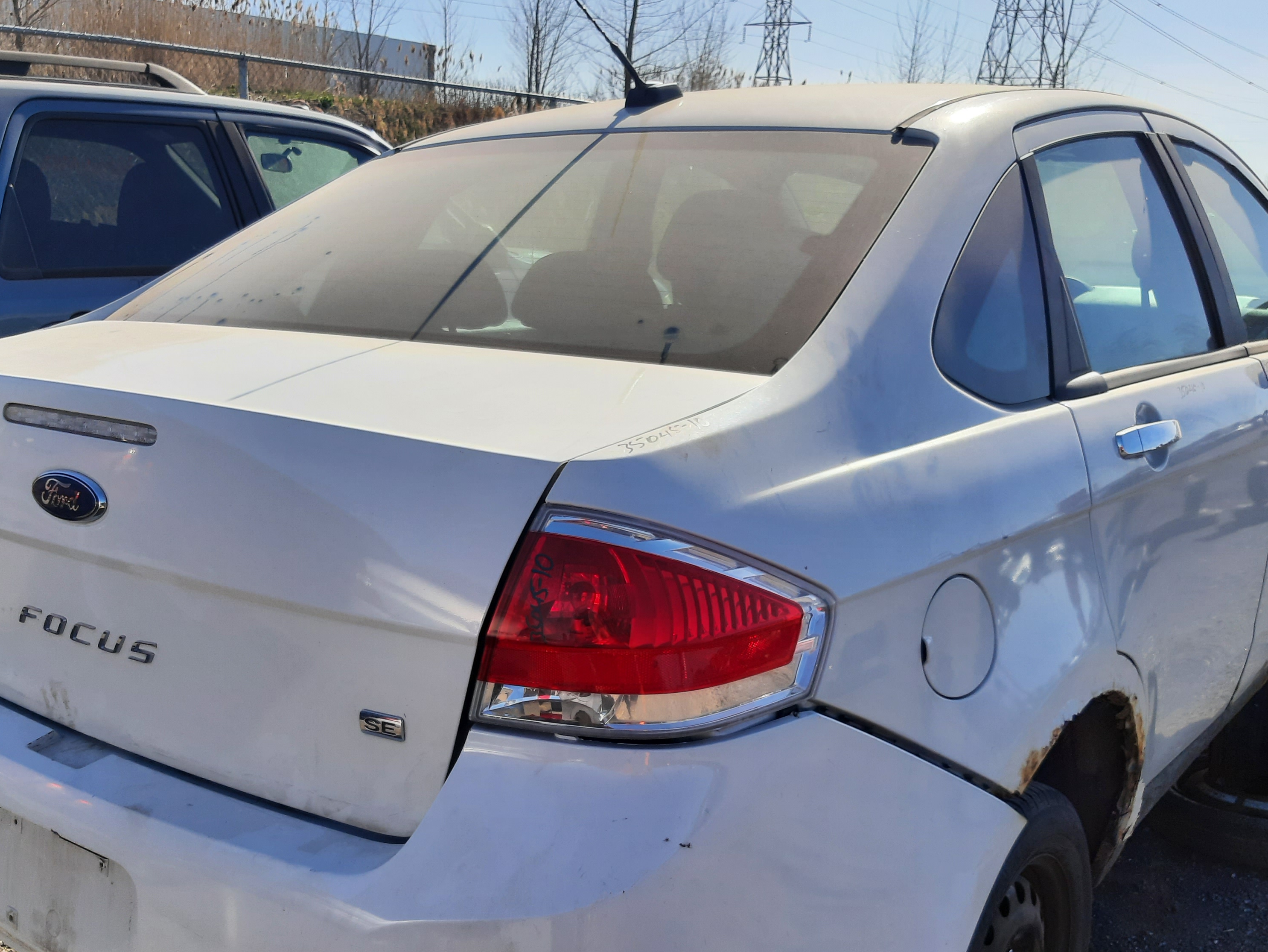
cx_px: 604
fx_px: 1282
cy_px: 584
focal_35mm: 35
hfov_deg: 52.6
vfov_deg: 40.5
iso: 40
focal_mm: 3.92
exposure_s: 1/1126
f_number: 1.7
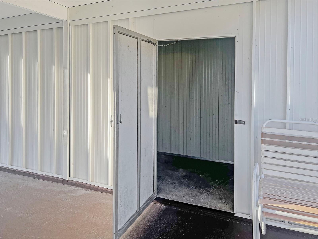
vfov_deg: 53.1
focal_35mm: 26
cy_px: 120
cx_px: 159
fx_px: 239
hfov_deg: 67.3
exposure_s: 1/575
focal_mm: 5.7
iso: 50
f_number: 1.5
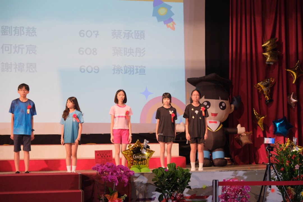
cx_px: 152
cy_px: 101
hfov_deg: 24.5
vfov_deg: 16.5
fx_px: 699
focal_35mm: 83
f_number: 2.8
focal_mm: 55
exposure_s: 1/60
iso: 1600
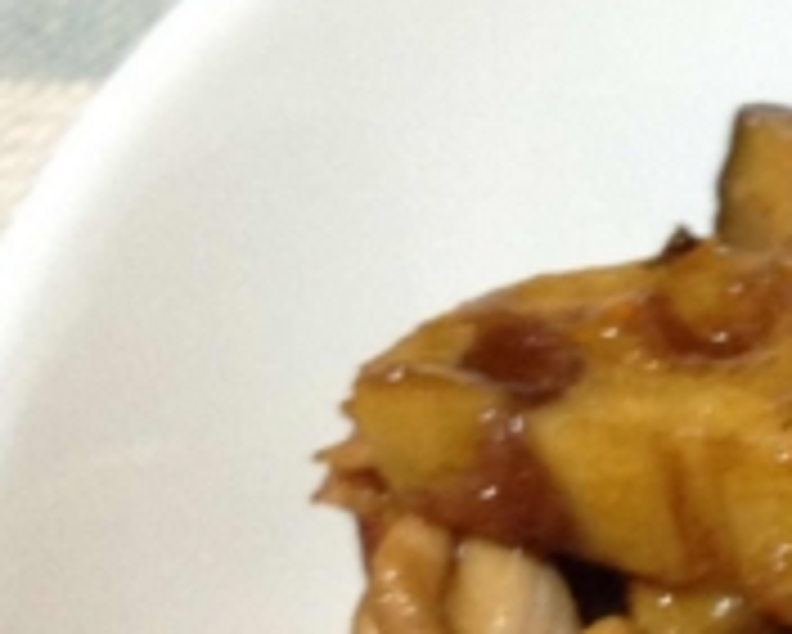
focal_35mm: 146
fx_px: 3424
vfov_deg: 10.4
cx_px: 1408
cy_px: 733
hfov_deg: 12.2
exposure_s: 1/20
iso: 200
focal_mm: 4.12
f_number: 2.4
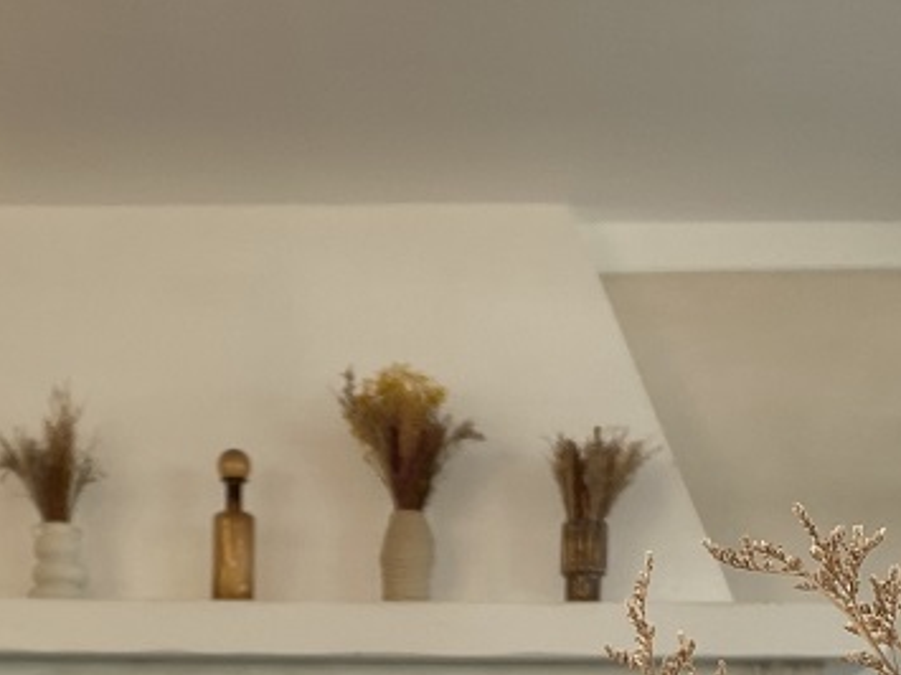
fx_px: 2290
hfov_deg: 22.2
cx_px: 365
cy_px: 969
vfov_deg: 15.6
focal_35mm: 88
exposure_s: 1/122
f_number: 1.8
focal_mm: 4.25
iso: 50
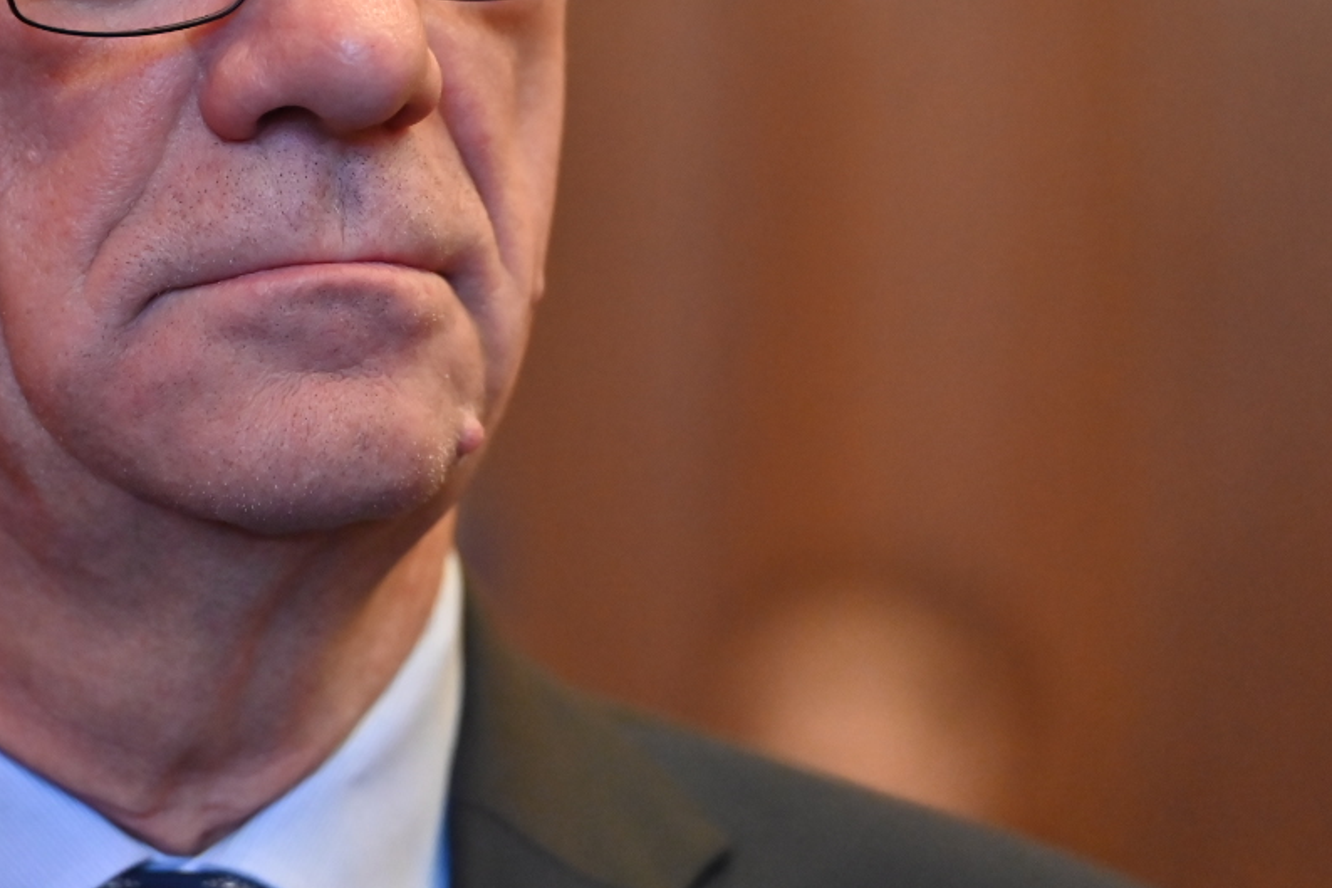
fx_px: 9432
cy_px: 47
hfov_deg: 8.1
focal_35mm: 255
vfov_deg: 5.4
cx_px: 198
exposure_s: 1/200
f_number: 2.8
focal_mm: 125
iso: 3200
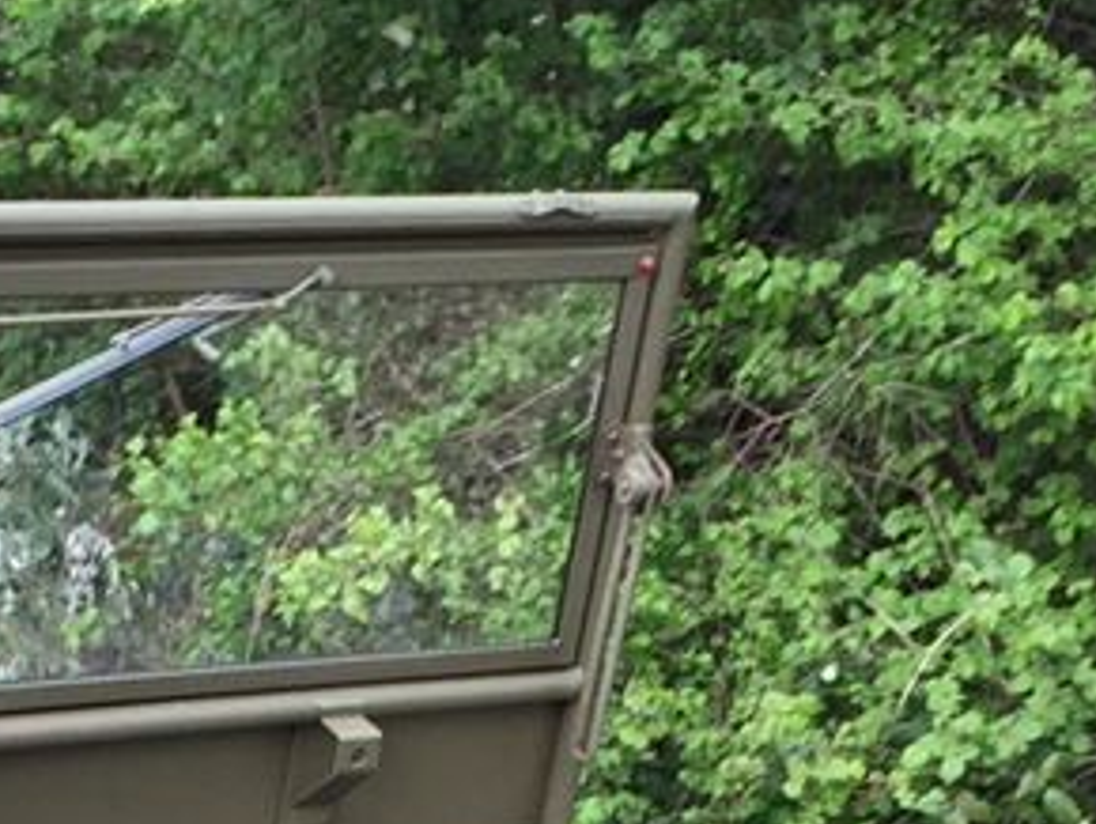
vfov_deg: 10.9
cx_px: 503
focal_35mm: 128
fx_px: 4056
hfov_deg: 15.4
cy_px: 1470
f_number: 2.2
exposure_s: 1/120
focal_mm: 4.15
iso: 32
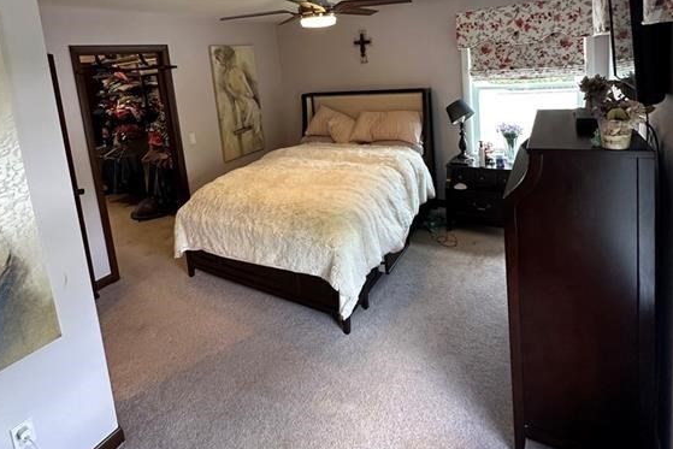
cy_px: 112
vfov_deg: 58.7
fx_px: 374
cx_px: 331
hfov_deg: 84.0
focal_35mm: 20
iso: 320
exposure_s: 1/120
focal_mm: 2.22
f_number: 2.2
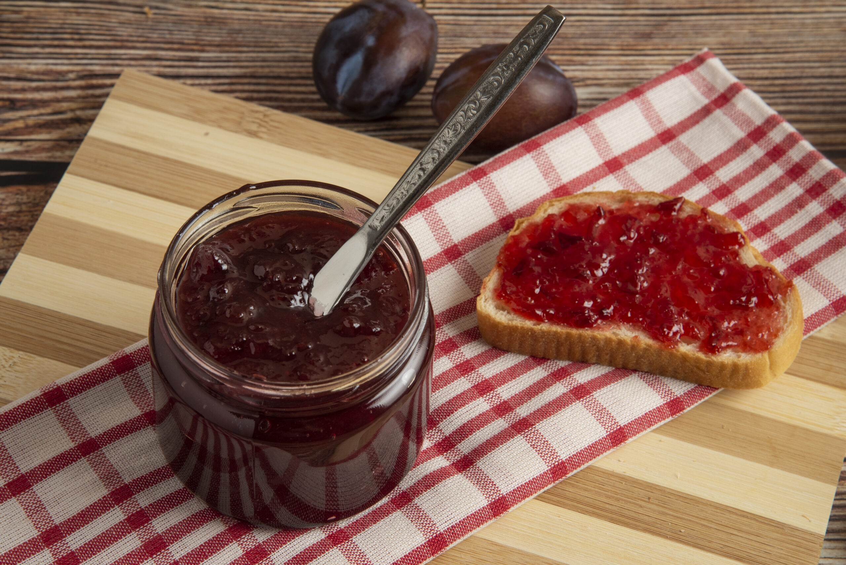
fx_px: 2821
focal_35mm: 120
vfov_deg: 11.4
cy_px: 282
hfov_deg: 17.1
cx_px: 423
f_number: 14
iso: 320
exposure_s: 1/100
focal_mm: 120
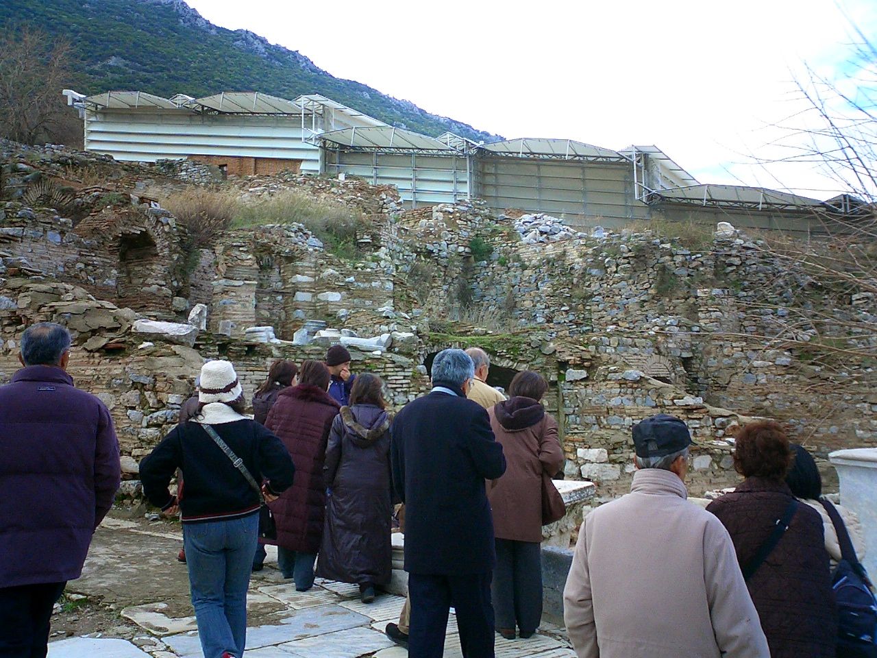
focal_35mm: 37
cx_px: 438
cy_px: 329
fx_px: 937
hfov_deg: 50.1
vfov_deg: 38.7
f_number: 3.5
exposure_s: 1/250
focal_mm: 5.6
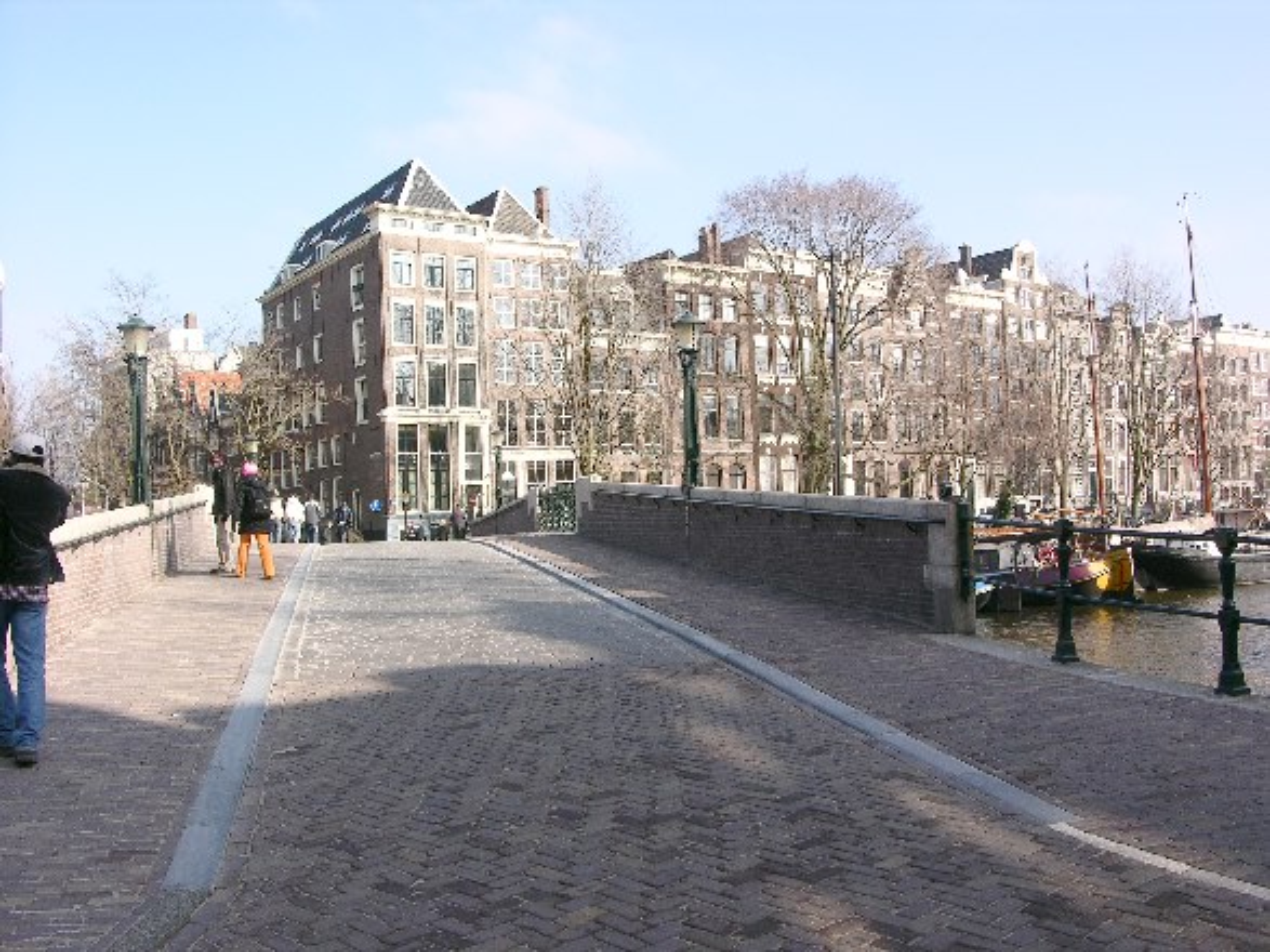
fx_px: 1284
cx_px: 635
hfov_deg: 52.6
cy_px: 476
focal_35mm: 35
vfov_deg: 40.7
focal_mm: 8.9
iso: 50
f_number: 7.1
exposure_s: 1/92.7
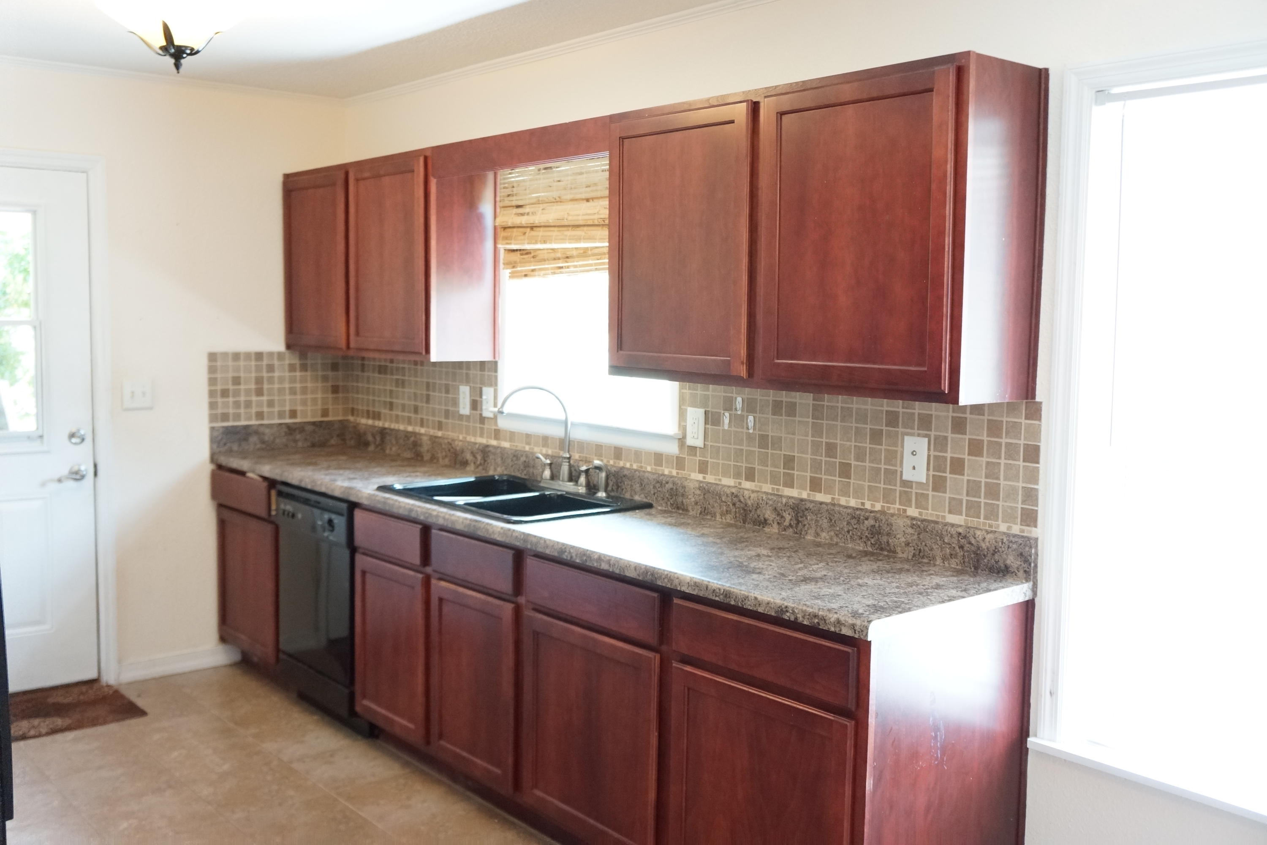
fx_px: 1161
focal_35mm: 33
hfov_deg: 57.2
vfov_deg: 40.0
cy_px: 422
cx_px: 634
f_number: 4
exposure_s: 1/250
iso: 5000
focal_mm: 22
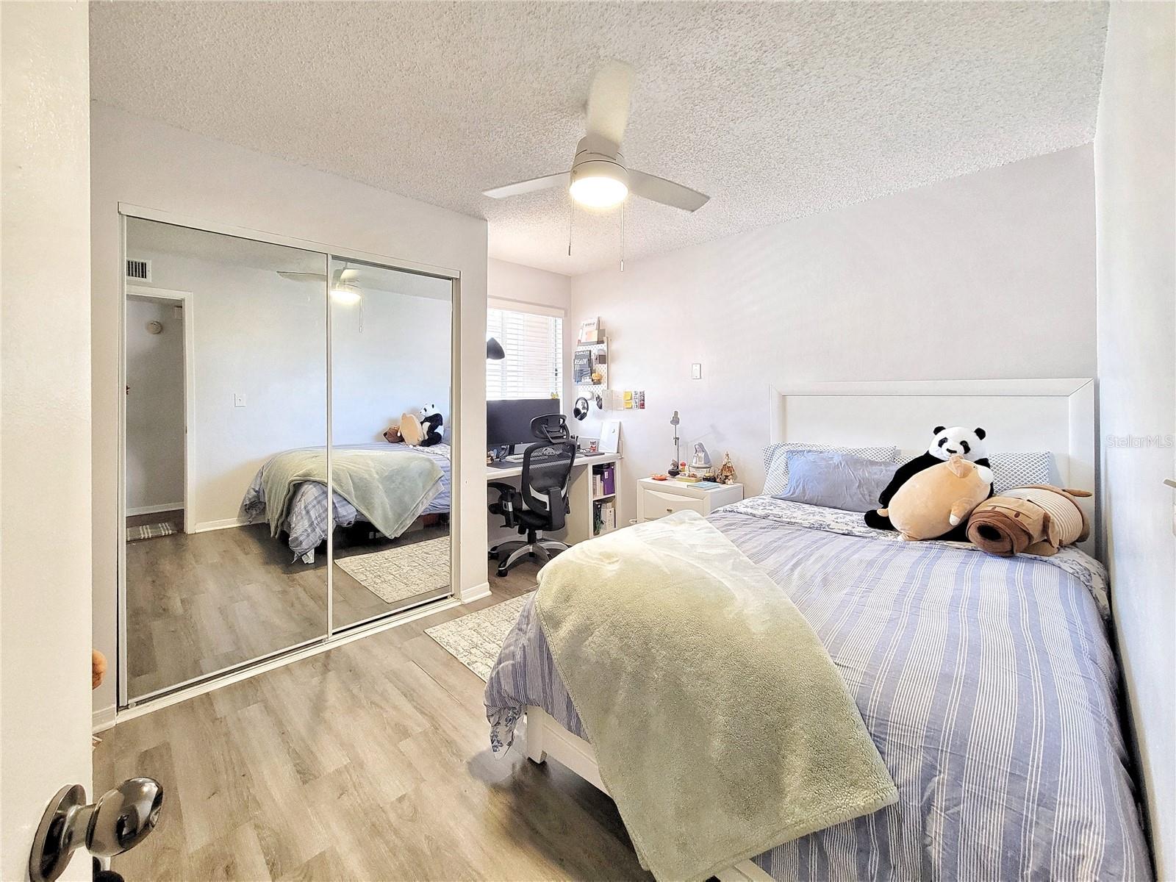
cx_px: 588
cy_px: 441
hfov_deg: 106.2
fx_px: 442
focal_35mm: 13
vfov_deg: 89.9
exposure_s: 1/60
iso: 320
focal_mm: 2.2
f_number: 2.2
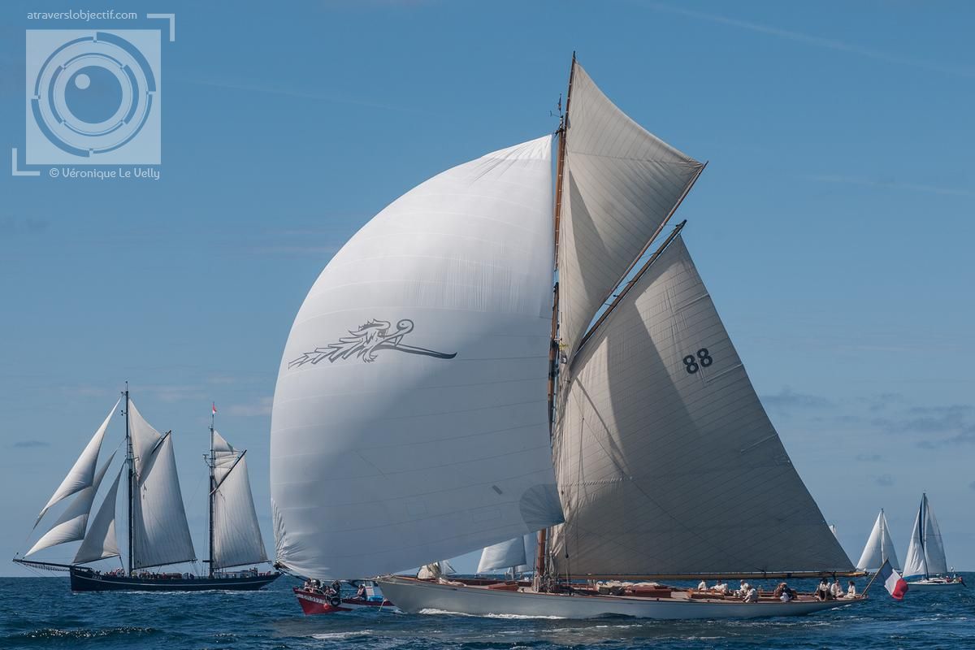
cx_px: 488
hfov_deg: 13.0
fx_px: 4265
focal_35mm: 158
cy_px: 325
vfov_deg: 8.7
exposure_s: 1/640
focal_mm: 105
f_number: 10
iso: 200
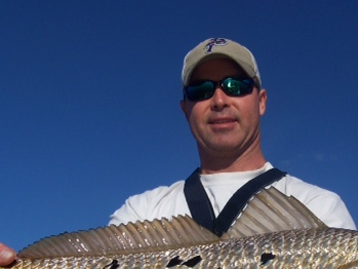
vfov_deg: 21.8
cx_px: 197
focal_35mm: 66
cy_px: 234
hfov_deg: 29.4
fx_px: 683
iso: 64
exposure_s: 1/1250
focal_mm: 5.85
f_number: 4
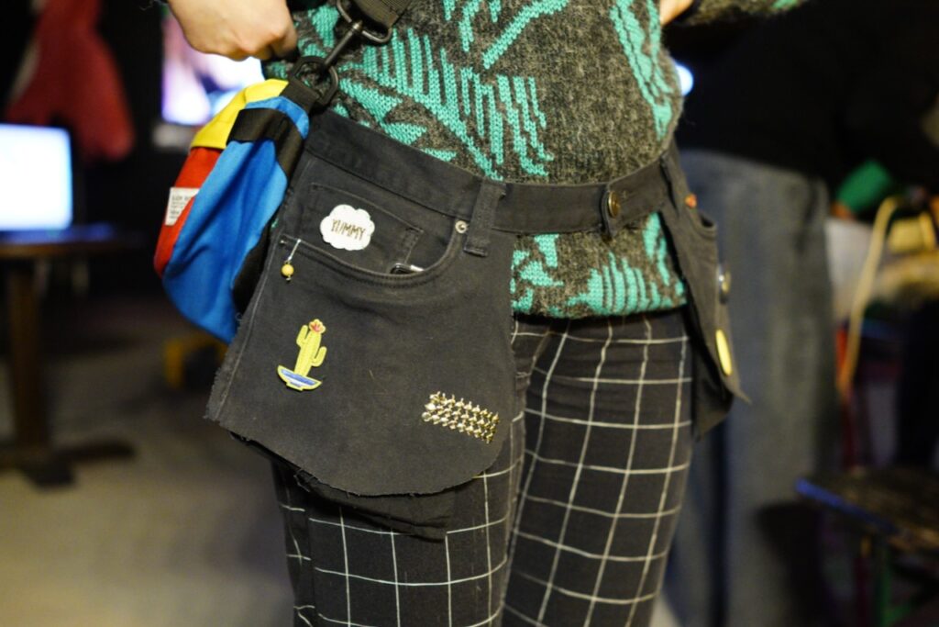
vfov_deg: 37.9
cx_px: 470
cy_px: 314
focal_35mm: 35
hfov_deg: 54.4
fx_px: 913
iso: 6400
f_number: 2
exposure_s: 1/100
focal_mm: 35
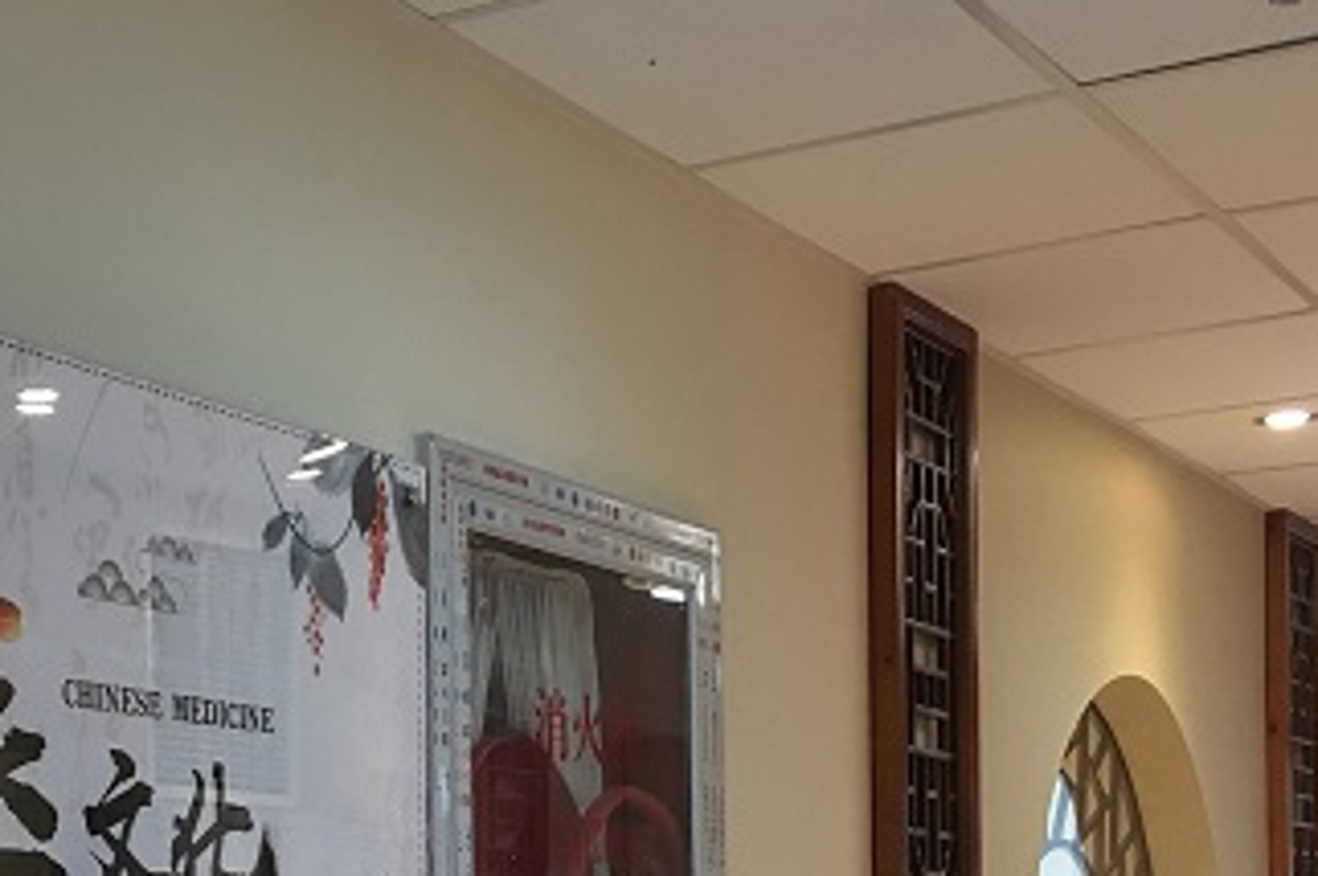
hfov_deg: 26.6
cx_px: 295
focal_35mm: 75
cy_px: 1032
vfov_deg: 17.4
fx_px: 2743
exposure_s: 1/17
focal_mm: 4.15
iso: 64
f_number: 2.2
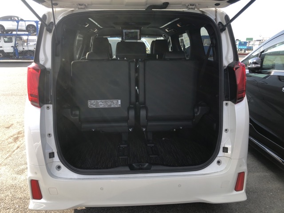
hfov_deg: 63.4
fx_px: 230
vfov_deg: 49.7
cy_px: 106
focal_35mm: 28
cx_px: 142
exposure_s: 1/320
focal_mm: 3.99
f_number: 1.8
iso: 20
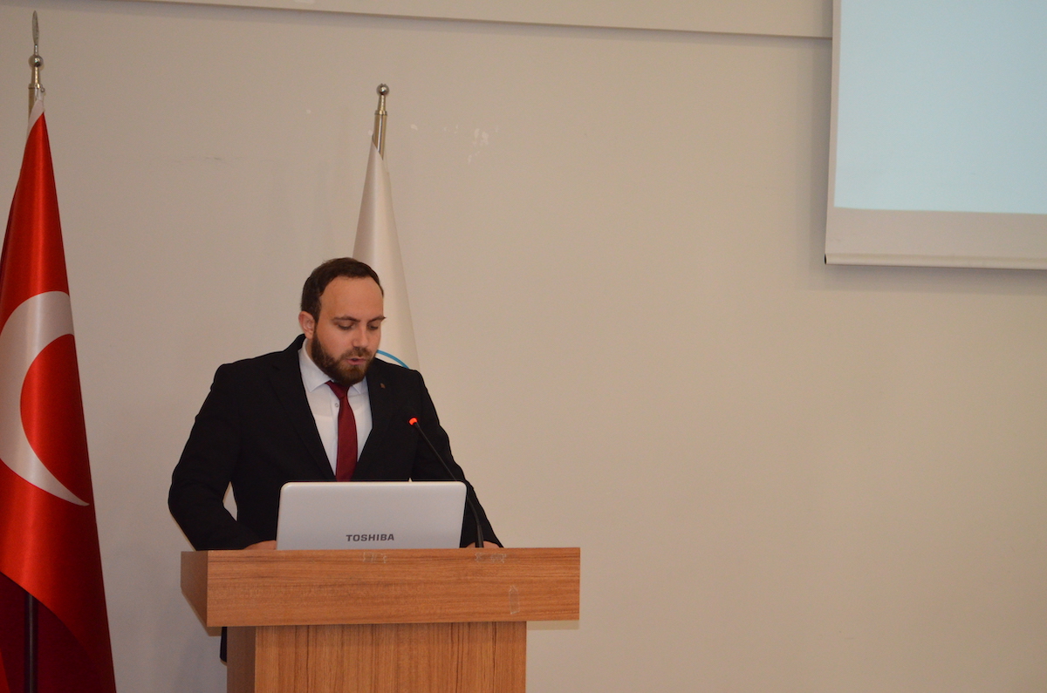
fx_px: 2090
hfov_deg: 28.1
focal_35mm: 72
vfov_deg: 18.8
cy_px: 346
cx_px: 524
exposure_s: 1/60
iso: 1800
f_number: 5.6
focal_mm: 48
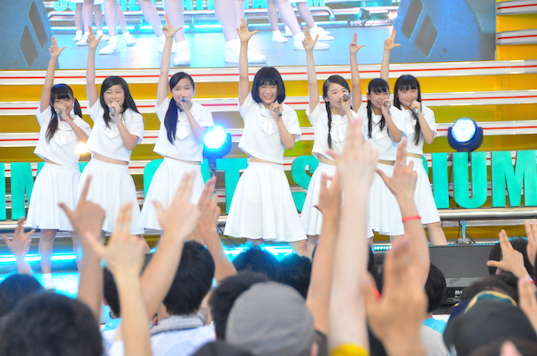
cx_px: 268
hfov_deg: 13.1
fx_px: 2346
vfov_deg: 8.7
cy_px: 178
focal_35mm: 158
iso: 1000
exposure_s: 1/500
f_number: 5.6
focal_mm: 105
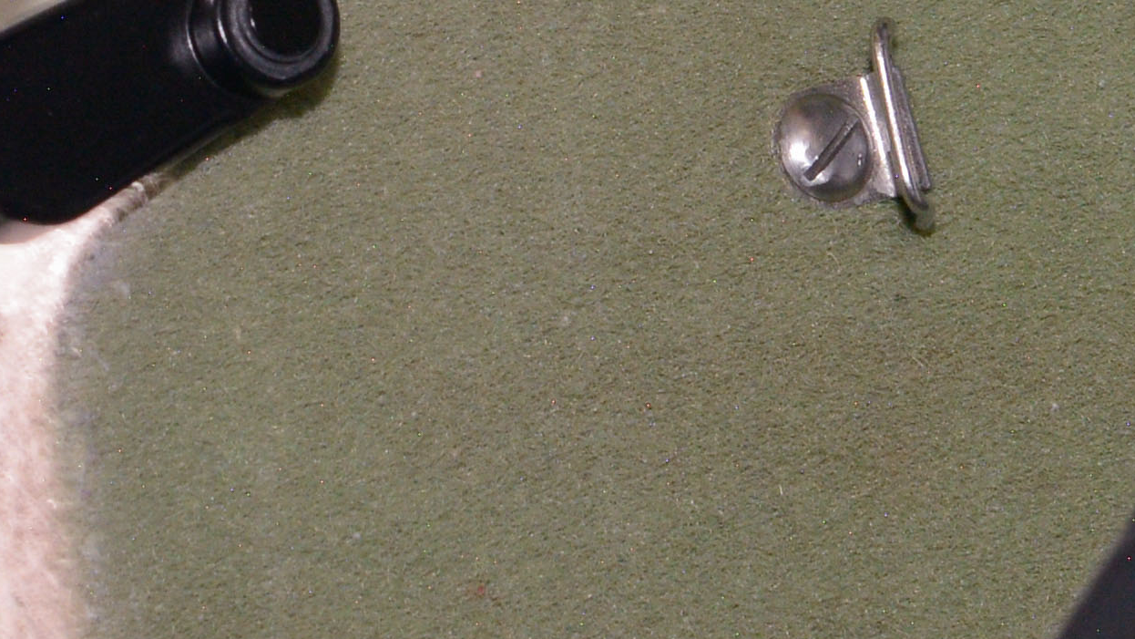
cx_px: 243
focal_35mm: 297
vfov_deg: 4.0
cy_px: -1065
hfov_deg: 7.3
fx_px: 8939
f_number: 9
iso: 1000
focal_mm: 48
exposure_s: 1/60
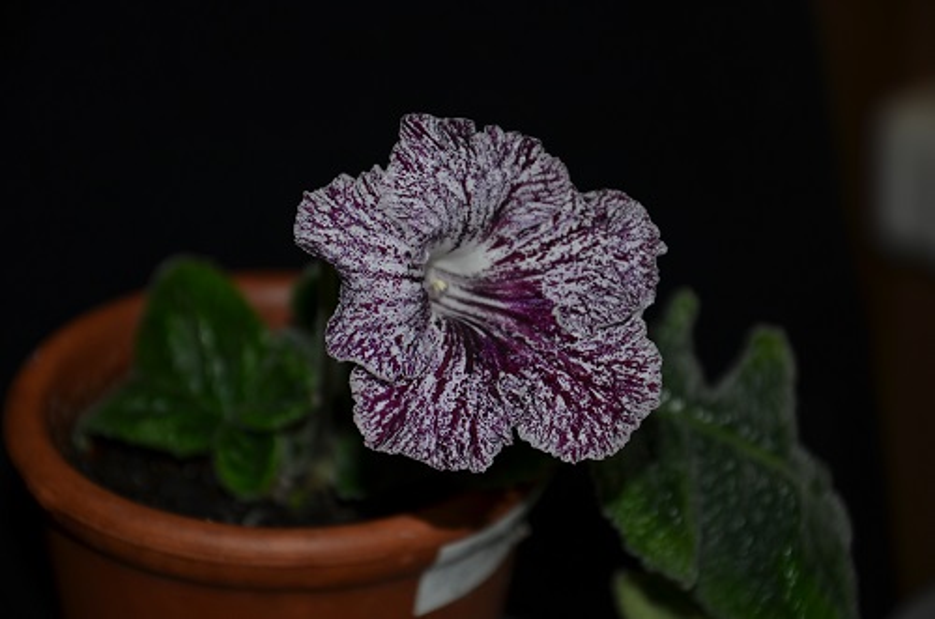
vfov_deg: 8.7
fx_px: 4082
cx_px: 468
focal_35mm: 158
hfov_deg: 13.1
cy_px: 310
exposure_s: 1/30
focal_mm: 105
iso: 200
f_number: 5.6
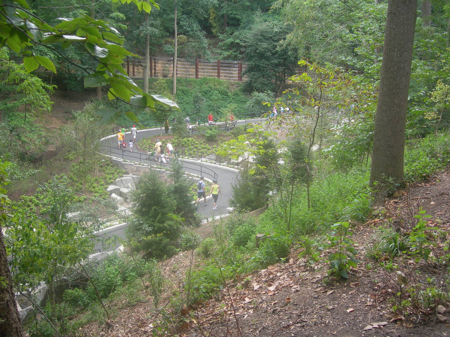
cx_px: 225
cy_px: 168
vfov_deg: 37.7
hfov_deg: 49.0
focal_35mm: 38
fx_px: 494
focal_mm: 7.8
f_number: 2.8
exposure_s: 1/83.6
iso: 50
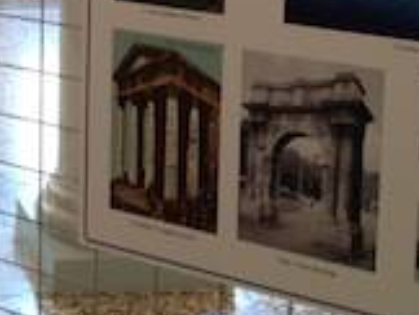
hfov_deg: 17.6
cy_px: -92
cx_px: -36
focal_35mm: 108
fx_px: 1309
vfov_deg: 13.3
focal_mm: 4.28
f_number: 2.4
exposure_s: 1/20
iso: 64
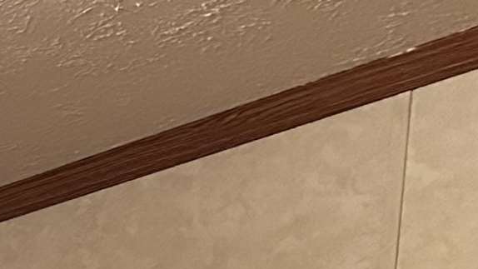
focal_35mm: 140
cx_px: -799
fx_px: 1775
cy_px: 780
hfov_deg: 11.5
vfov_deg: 7.7
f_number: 1.78
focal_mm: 6.86
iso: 1000
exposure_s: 1/48
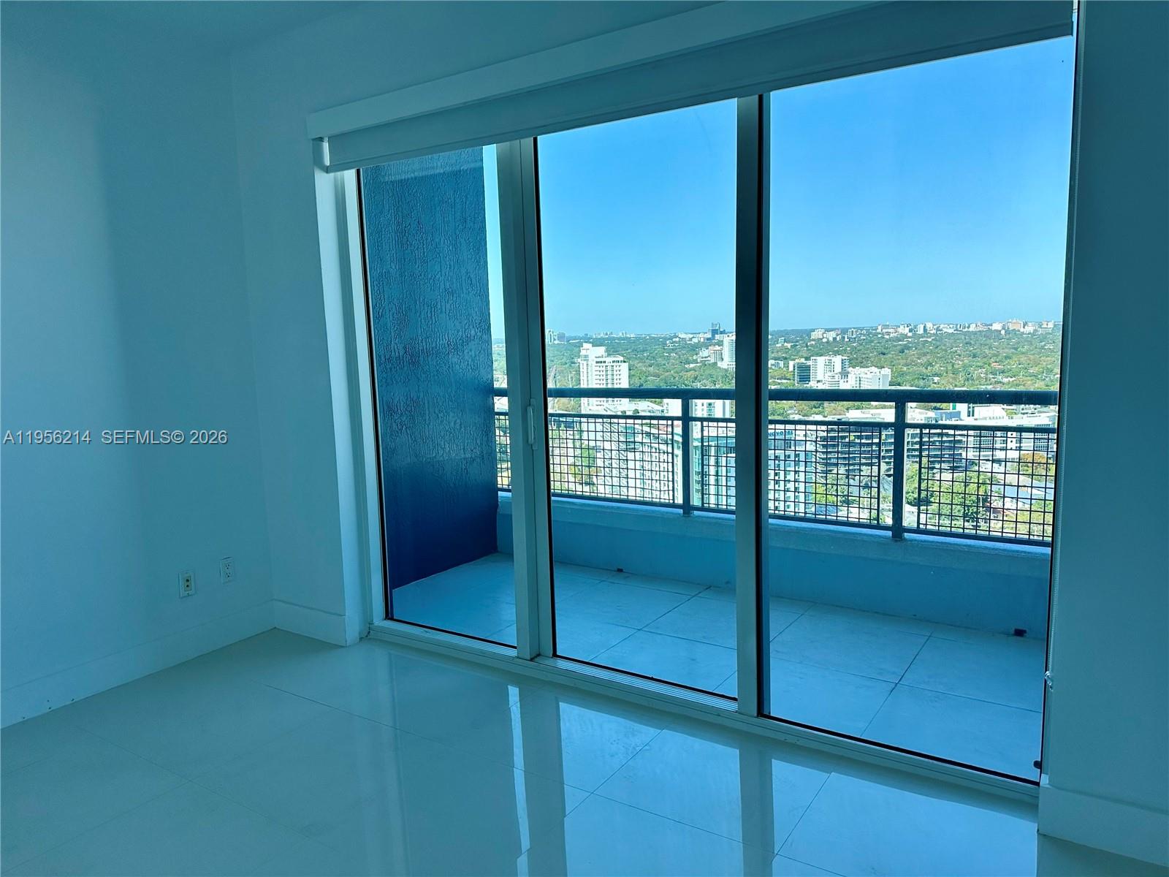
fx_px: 810
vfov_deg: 56.8
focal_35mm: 24
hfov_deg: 71.6
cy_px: 438
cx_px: 584
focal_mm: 6.86
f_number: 1.78
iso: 80
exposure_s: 1/1357
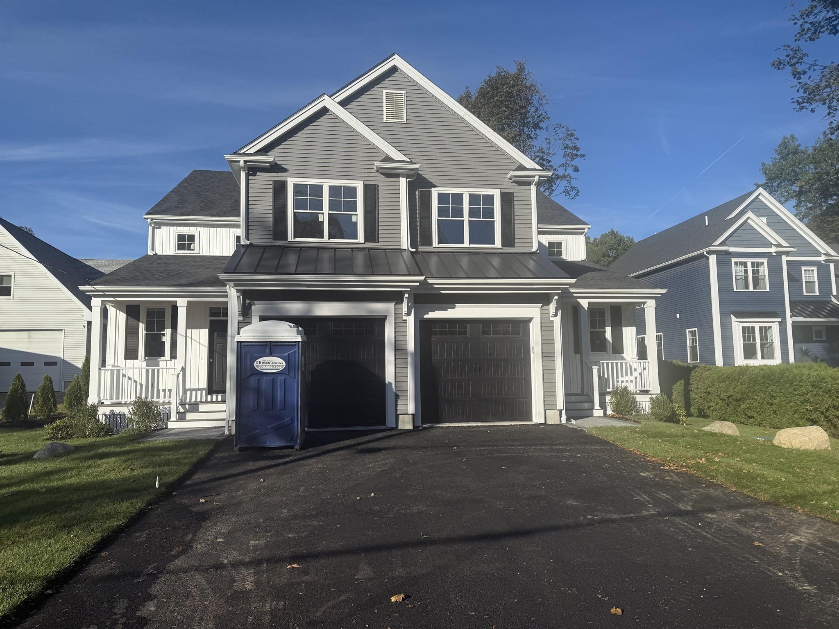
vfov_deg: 56.8
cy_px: 314
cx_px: 420
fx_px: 582
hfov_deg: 71.6
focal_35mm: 24
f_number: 1.78
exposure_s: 1/5714
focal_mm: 6.76
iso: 80
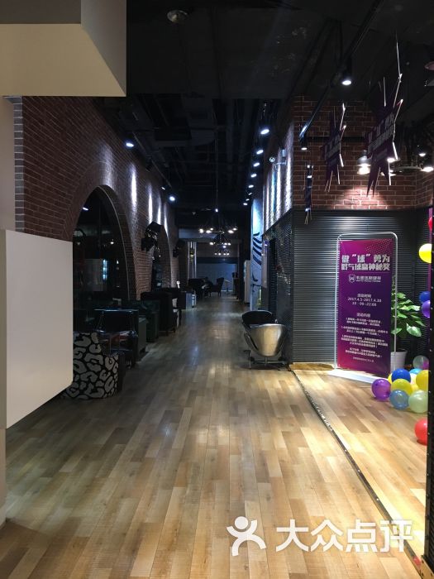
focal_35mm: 29
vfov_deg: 61.7
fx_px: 485
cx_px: 217
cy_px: 290
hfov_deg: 48.2
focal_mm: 4.15
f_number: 2.2
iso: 160
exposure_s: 1/33
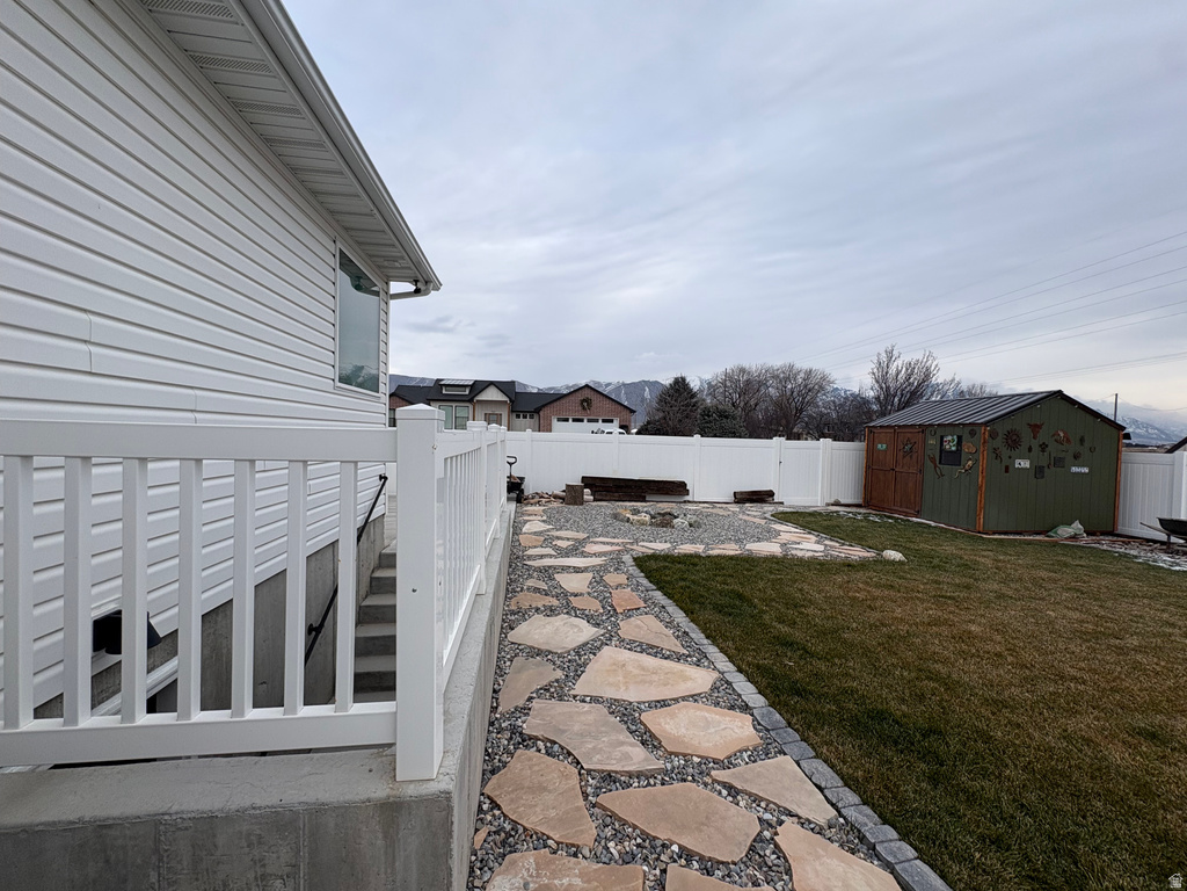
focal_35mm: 14
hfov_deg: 102.1
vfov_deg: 85.7
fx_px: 480
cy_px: 446
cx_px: 594
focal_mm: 2.22
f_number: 2.2
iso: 40
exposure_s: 1/804
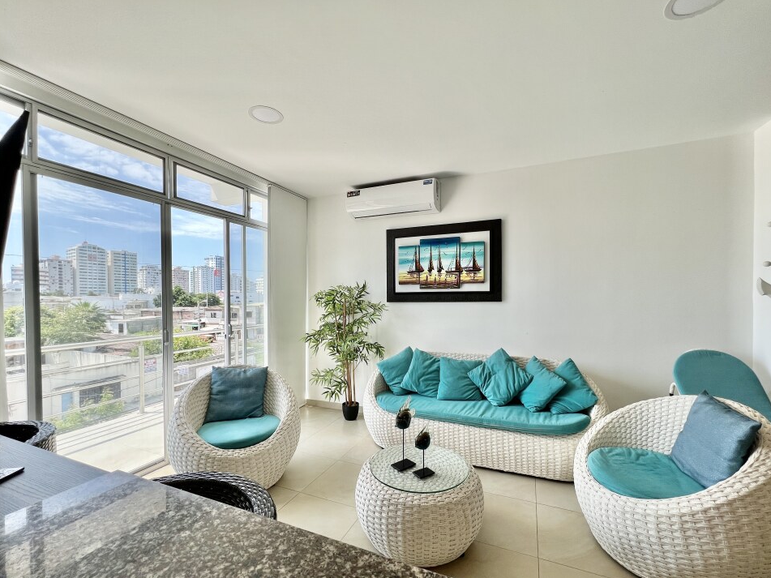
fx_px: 312
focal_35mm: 14
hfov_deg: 102.1
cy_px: 303
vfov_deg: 85.6
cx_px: 387
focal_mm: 1.57
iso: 32
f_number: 1.8
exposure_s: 1/421
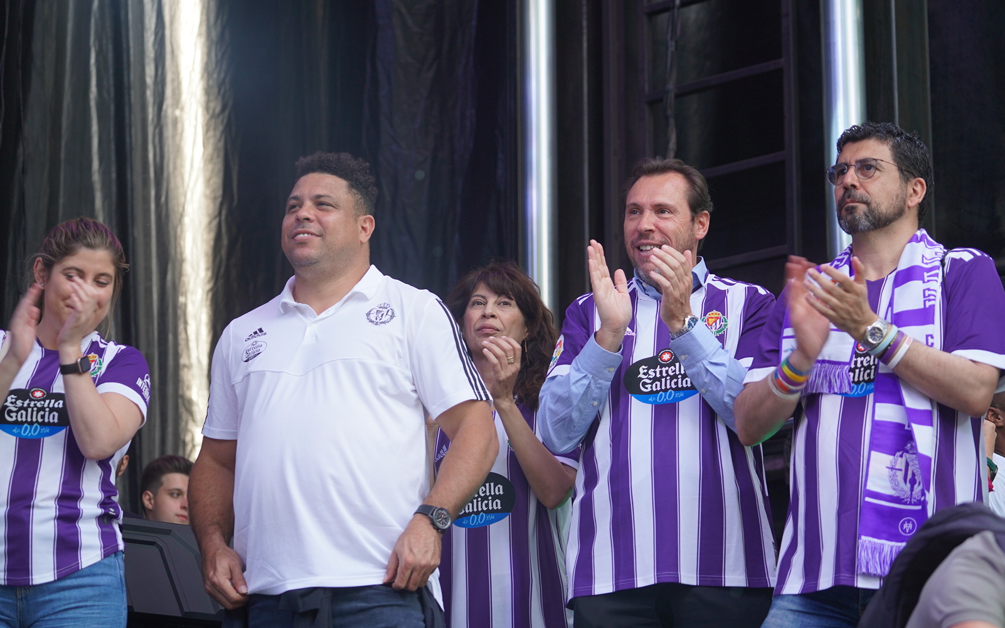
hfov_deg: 19.5
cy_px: 336
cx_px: 505
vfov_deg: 12.2
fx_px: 2930
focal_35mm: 107
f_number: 4
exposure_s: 1/160
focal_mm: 104
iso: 500
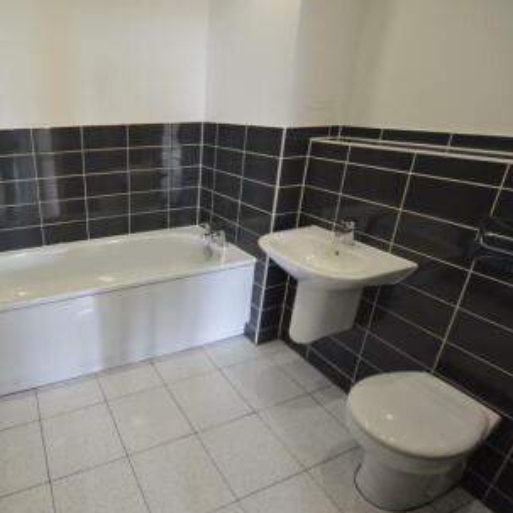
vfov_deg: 74.8
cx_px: 132
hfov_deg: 70.1
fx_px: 335
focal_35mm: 20
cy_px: 255
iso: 1100
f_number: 3.5
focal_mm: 10
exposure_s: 1/60
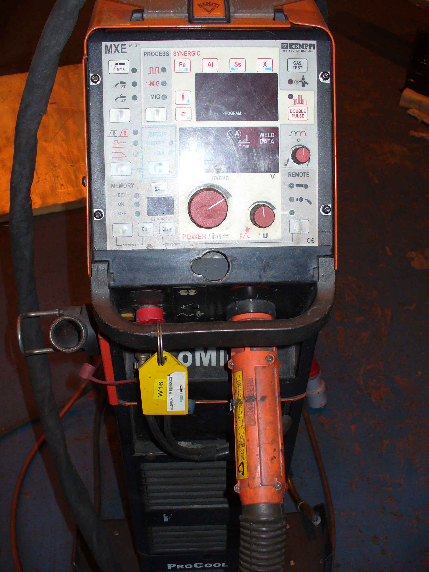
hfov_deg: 38.7
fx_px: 611
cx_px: 214
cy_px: 286
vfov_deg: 50.1
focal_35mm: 37
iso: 100
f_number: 2.8
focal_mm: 6.1
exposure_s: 1/30
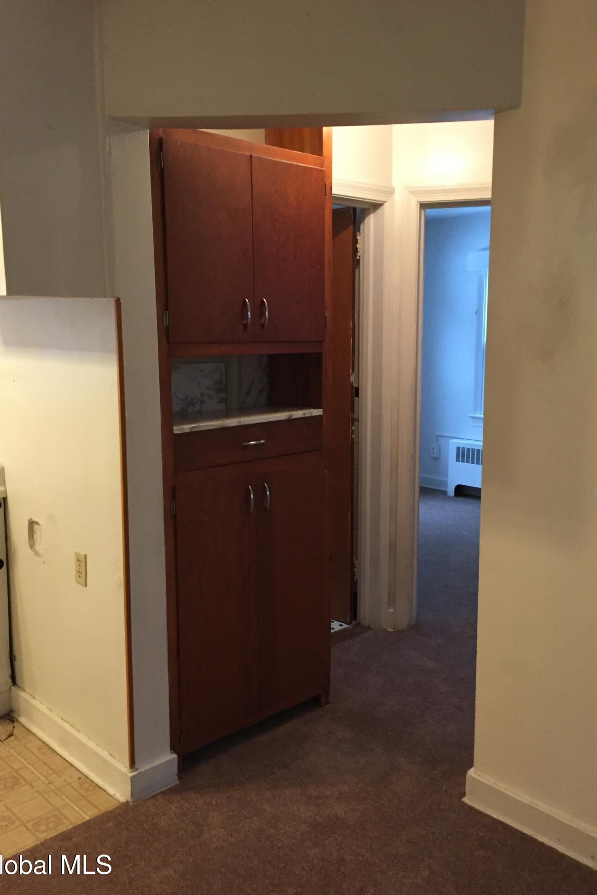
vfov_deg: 60.3
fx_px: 771
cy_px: 447
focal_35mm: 31
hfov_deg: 42.3
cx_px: 321
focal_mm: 4.15
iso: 250
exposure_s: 1/30
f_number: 2.2
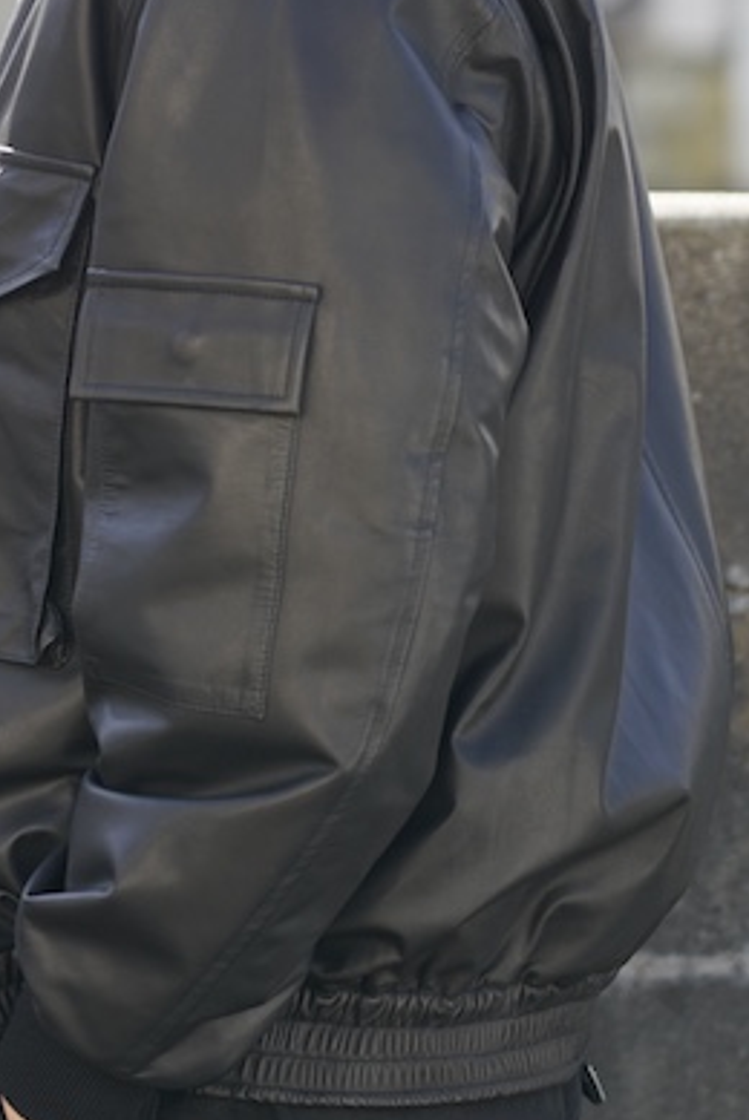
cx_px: 242
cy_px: 338
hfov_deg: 8.8
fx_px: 4891
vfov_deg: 13.0
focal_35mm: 157
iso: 100
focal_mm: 102
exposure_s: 1/200
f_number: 4
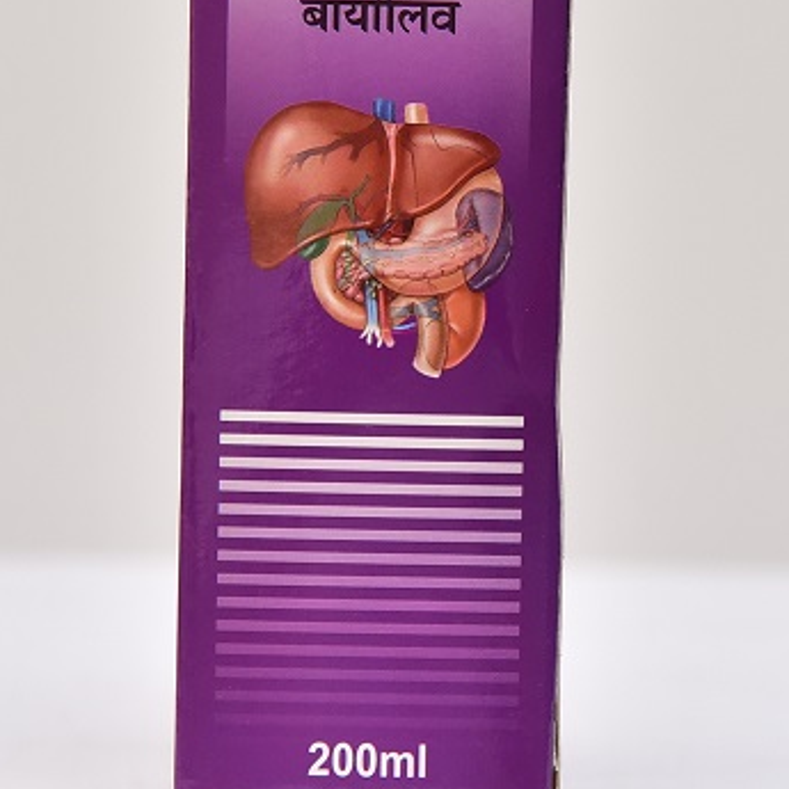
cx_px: 393
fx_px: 2605
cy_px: 313
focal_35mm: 101
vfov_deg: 17.2
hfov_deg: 17.2
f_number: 4.5
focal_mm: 78
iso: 1600
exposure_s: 1/125
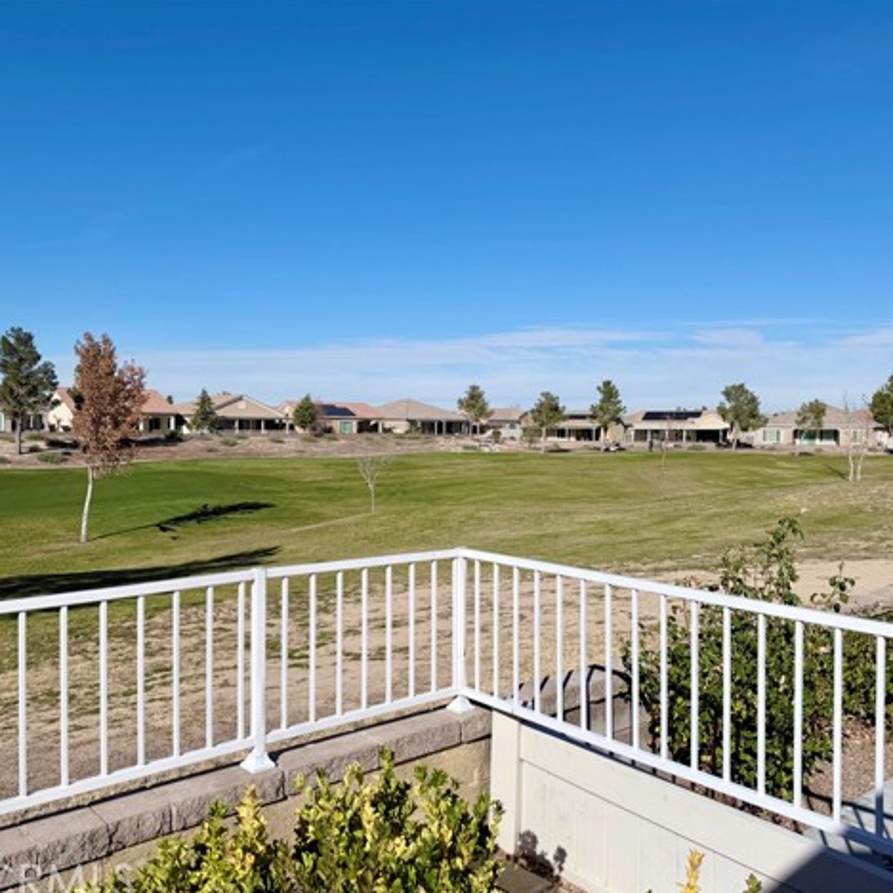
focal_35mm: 29
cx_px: 454
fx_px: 846
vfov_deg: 55.6
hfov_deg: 55.6
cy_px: 450
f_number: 1.78
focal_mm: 6.76
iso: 80
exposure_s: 1/11905
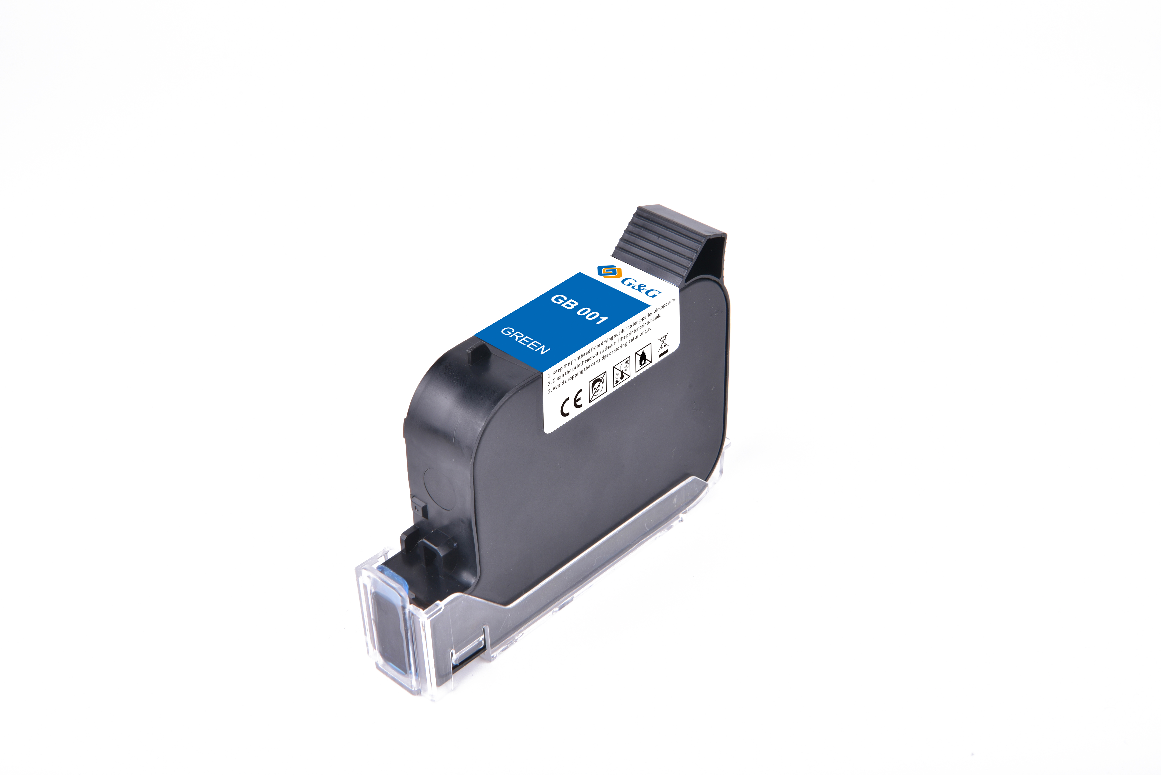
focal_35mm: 52
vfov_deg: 26.0
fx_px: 1678
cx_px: 580
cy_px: 388
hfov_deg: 38.2
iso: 200
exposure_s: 1/160
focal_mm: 52
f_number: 22
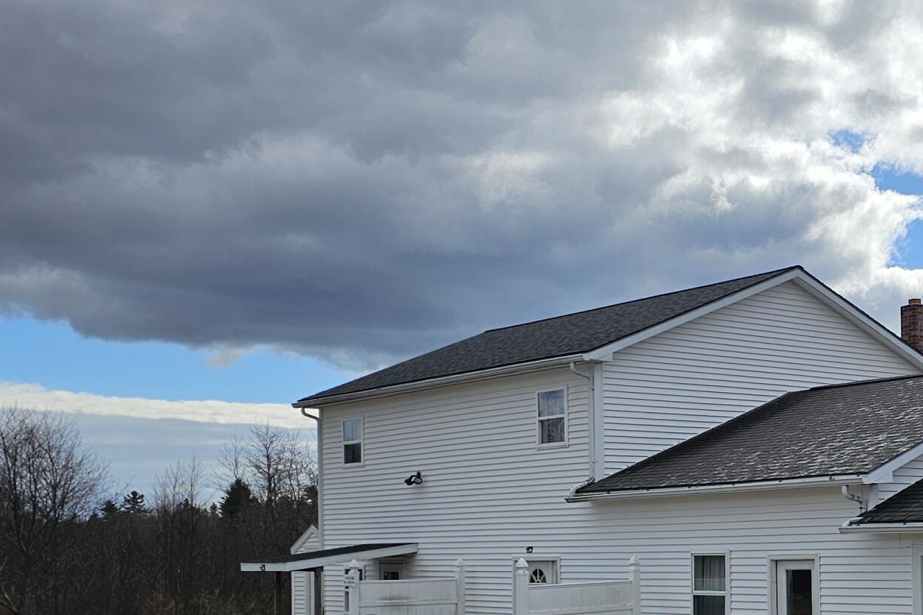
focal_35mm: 58
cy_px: 513
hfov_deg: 32.2
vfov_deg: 23.0
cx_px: 889
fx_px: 1487
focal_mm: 6.3
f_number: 1.7
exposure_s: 1/1804
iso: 10
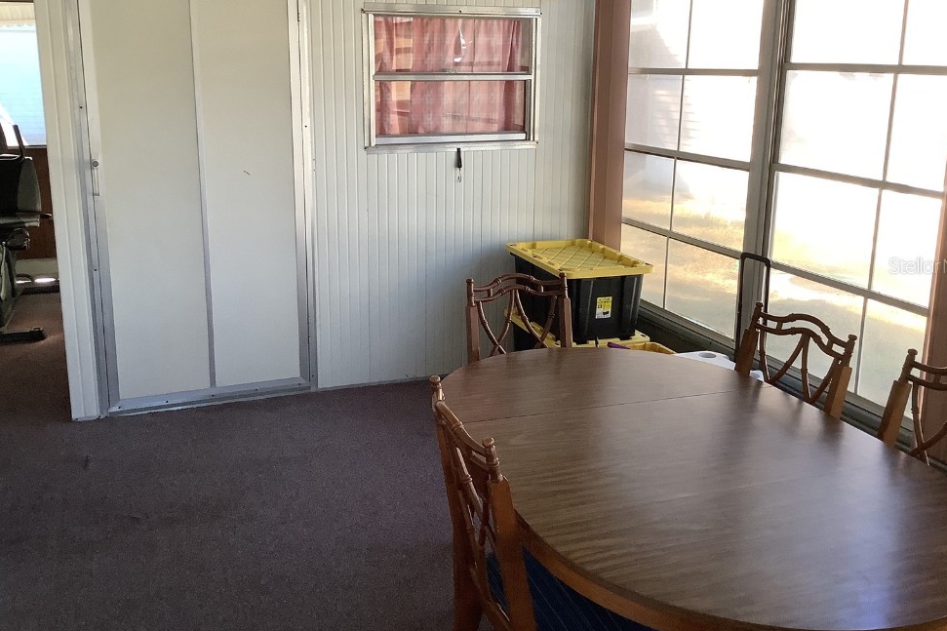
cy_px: 265
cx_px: 482
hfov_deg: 55.8
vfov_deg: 38.8
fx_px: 894
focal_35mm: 34
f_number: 2.4
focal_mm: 3.3
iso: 100
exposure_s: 1/60
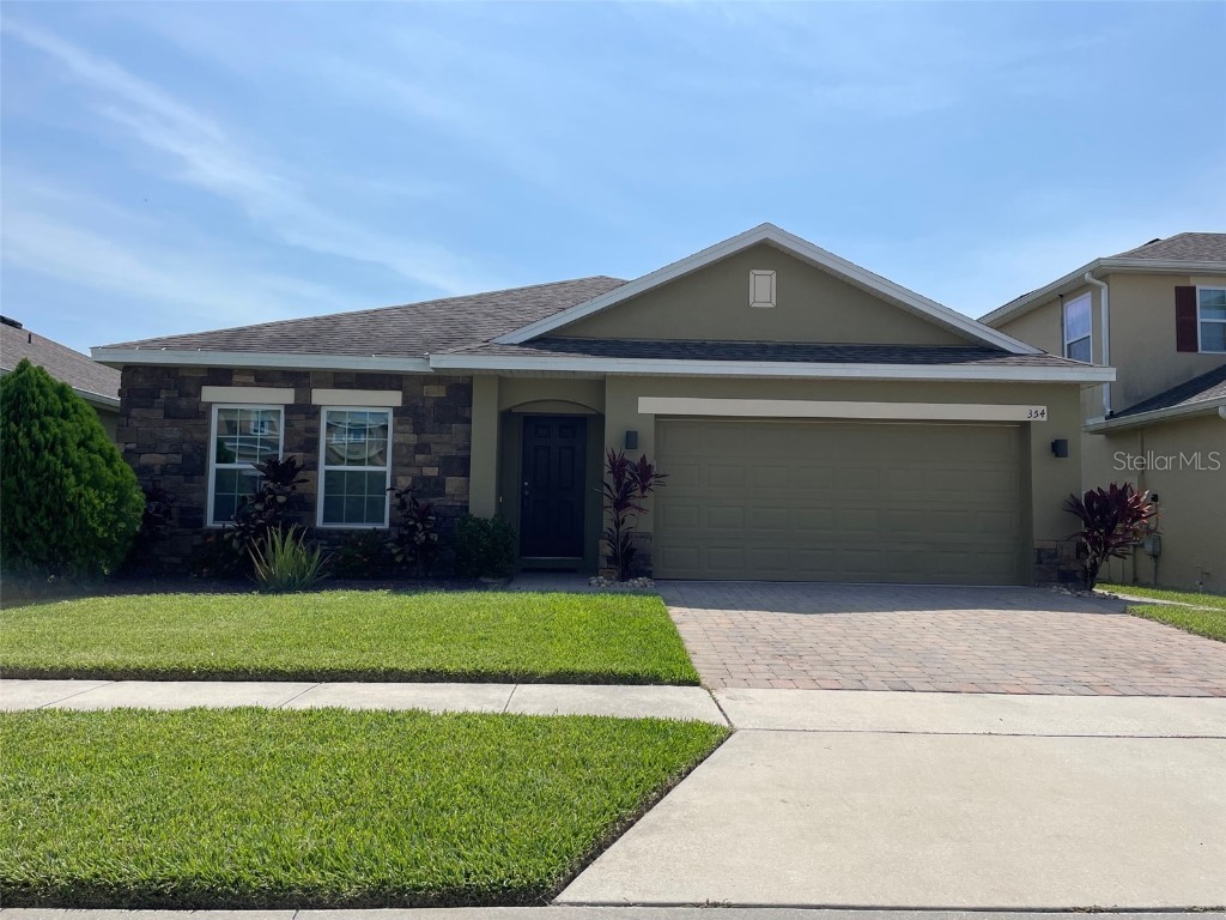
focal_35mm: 26
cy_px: 460
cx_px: 613
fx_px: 921
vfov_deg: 53.1
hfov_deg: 67.3
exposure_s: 1/5814
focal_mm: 4.2
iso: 32
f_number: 1.6
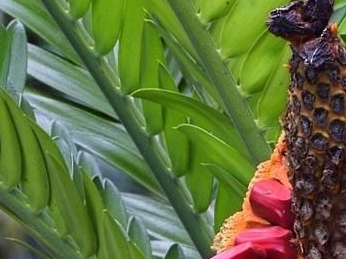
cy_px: 410
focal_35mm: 578
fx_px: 5773
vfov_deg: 2.6
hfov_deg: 3.4
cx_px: 726
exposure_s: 1/125
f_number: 13
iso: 400
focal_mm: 130
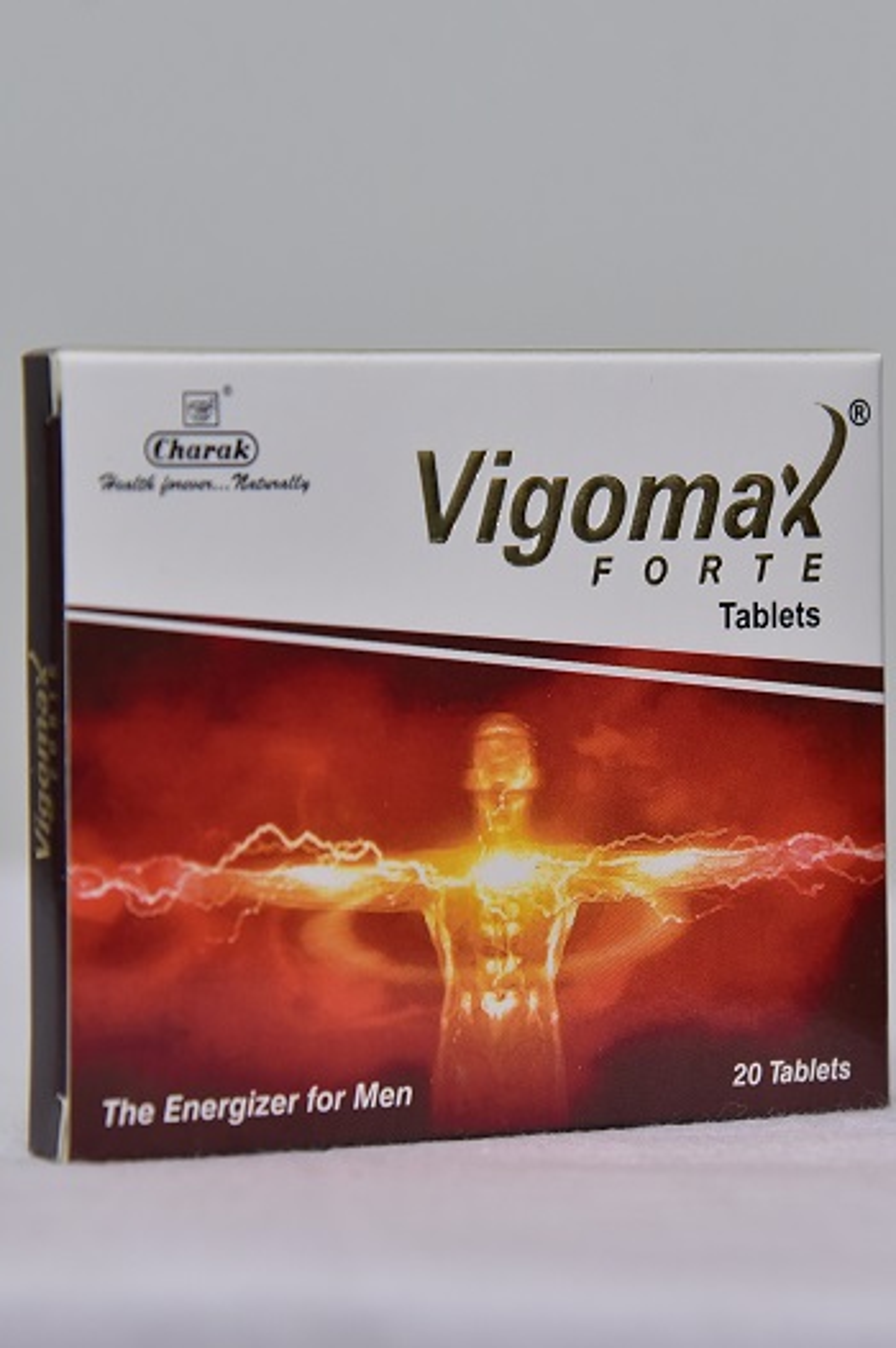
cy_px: 674
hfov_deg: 11.4
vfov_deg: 17.1
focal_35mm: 120
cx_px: 448
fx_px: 4486
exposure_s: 1/160
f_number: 5.6
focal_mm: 120
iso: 1600
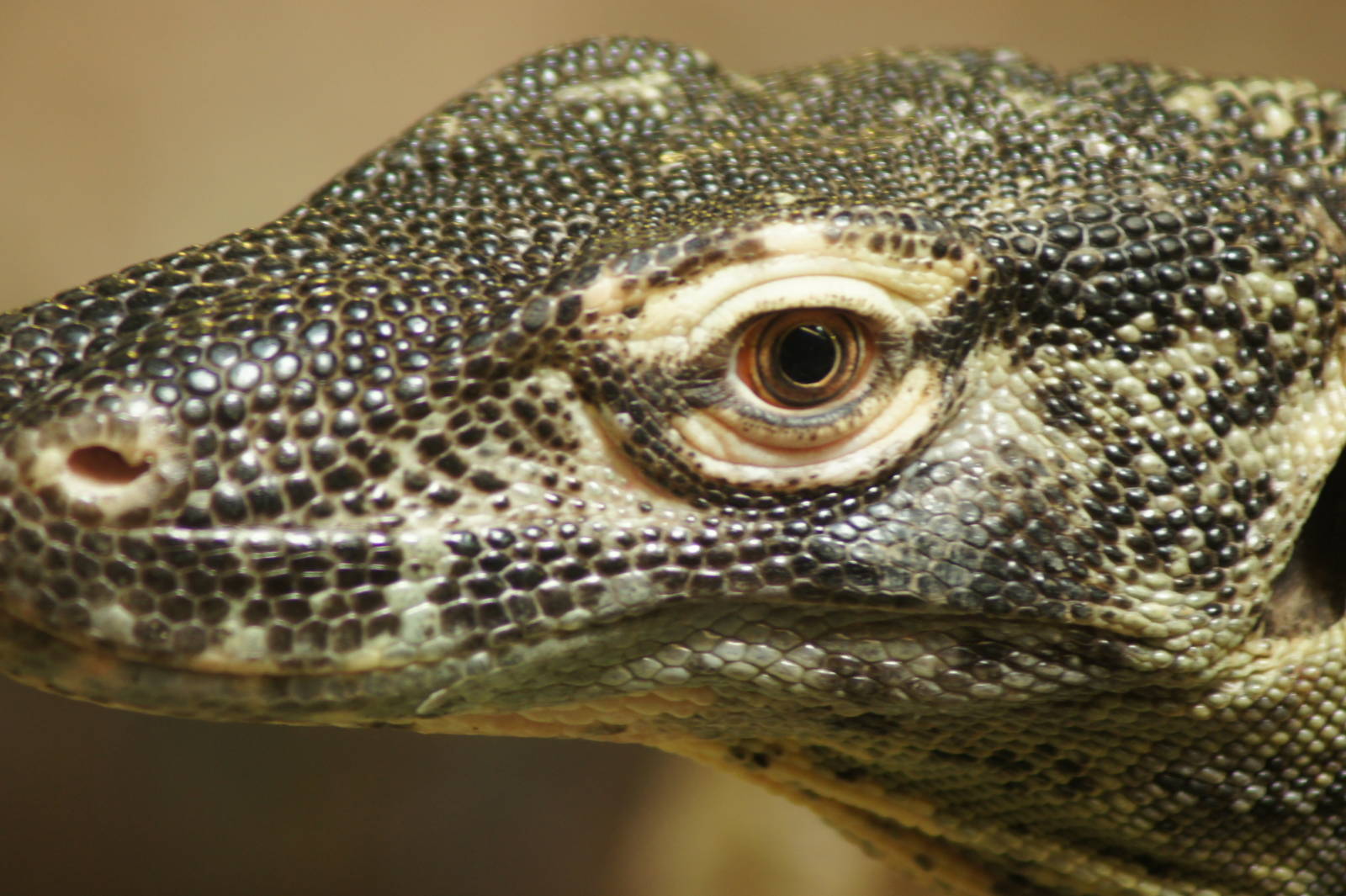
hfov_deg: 4.6
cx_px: 673
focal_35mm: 450
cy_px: 448
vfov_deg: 3.1
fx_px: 16816
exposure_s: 1/50
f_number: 5.6
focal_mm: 300
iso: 400
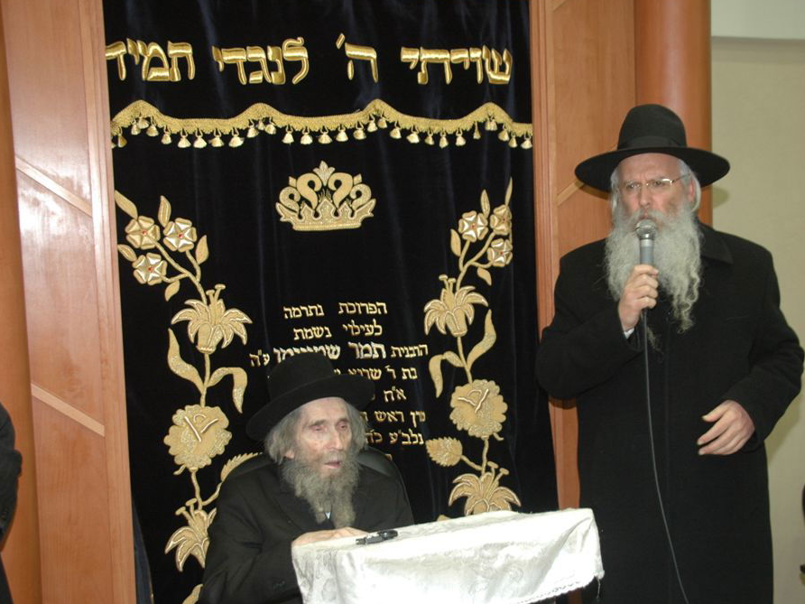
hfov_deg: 43.8
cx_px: 446
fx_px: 1000
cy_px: 299
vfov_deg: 33.6
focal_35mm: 43
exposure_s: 1/60
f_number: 5
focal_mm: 26
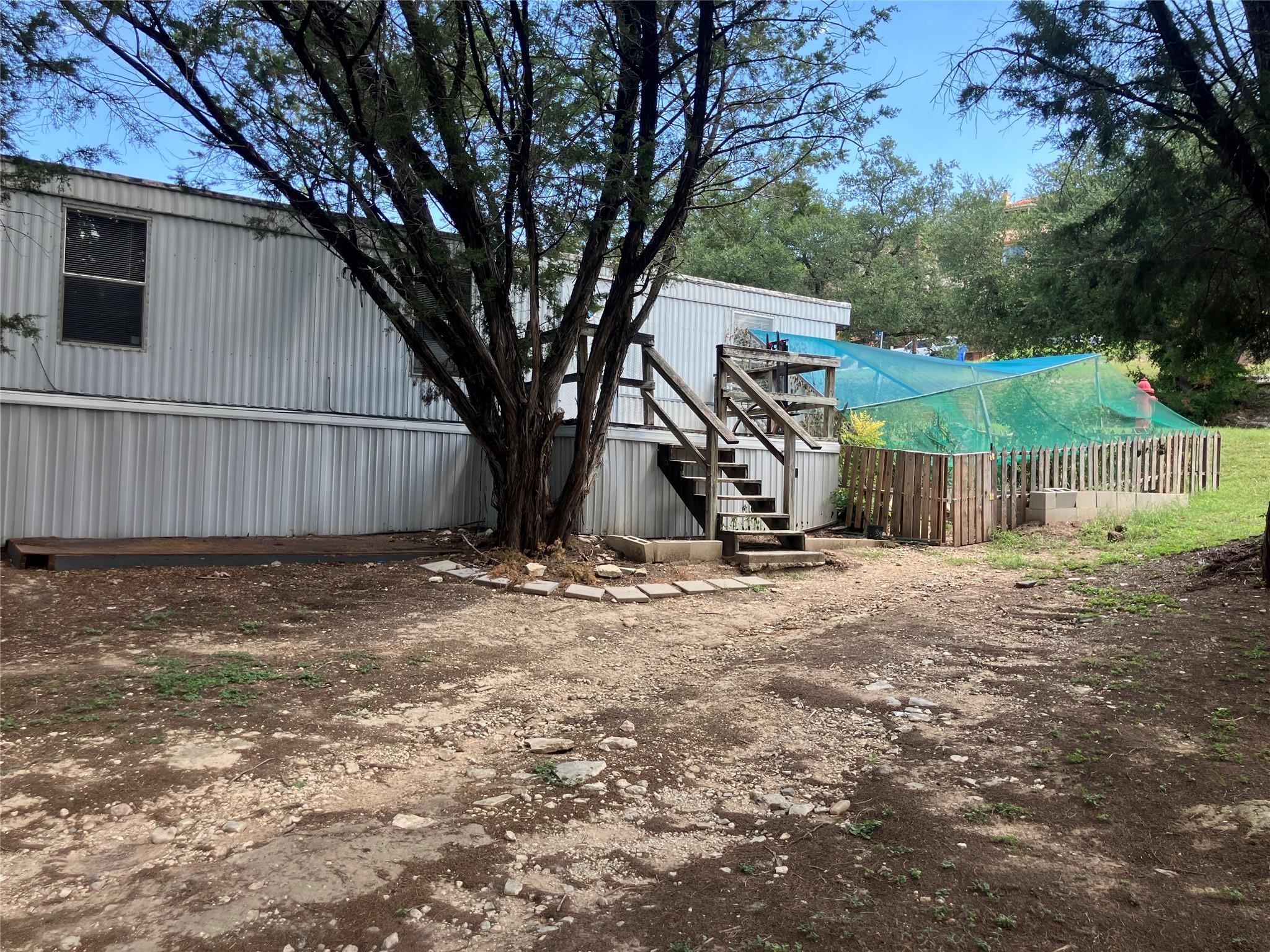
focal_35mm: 28
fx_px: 1027
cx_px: 635
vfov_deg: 49.7
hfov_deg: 63.4
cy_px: 476
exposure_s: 1/211
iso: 25
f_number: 1.8
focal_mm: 3.99
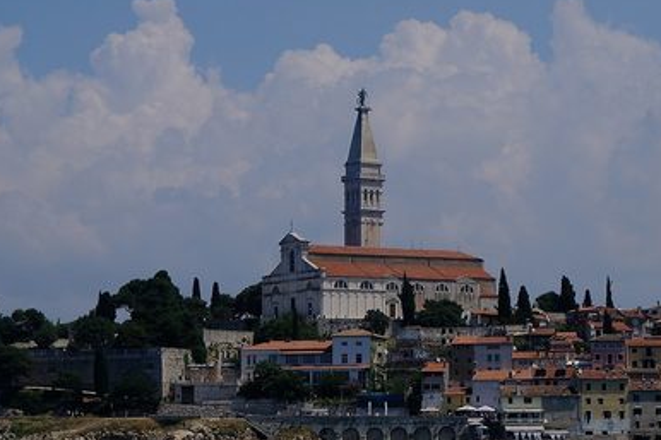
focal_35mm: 129
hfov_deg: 15.9
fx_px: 2367
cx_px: 368
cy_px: 294
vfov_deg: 10.6
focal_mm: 55
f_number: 6.4
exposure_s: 1/1700
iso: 400
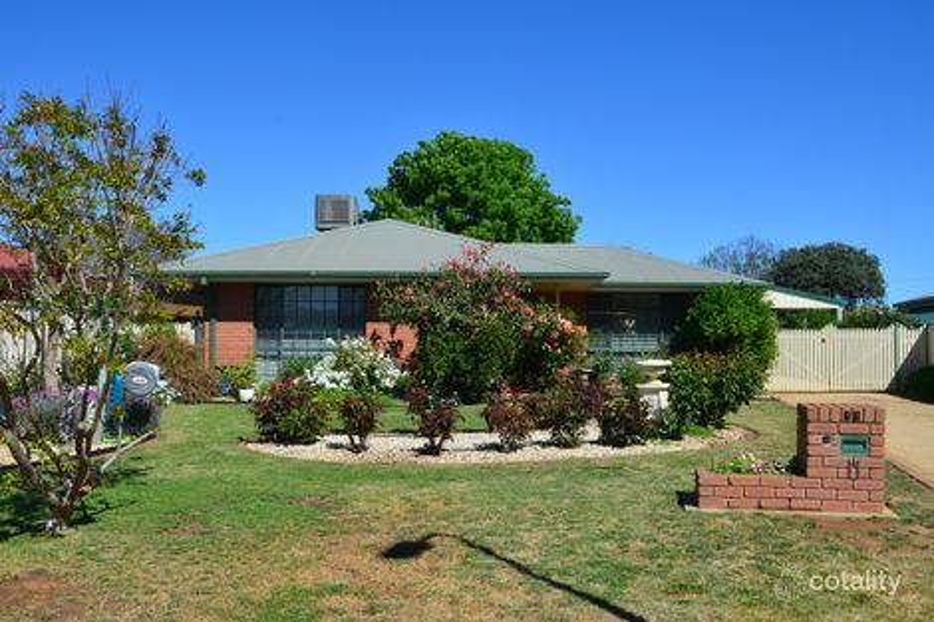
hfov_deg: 57.2
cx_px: 467
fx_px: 856
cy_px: 311
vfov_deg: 39.9
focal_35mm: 33
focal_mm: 22
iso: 100
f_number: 11
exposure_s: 1/125
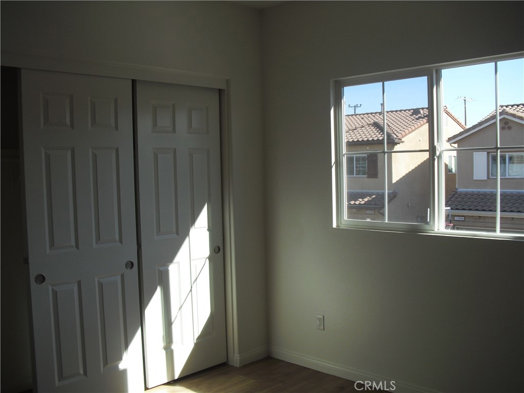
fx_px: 545
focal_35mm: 36
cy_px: 196
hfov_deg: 51.4
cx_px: 262
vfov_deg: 39.7
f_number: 3.1
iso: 100
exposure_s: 1/320
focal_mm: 6.3
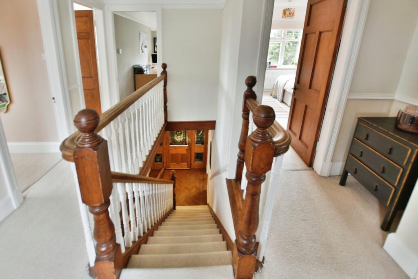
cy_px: 140
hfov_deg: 100.4
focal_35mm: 15
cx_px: 209
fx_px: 174
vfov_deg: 77.3
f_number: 3.5
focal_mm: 10
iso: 100
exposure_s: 1/13
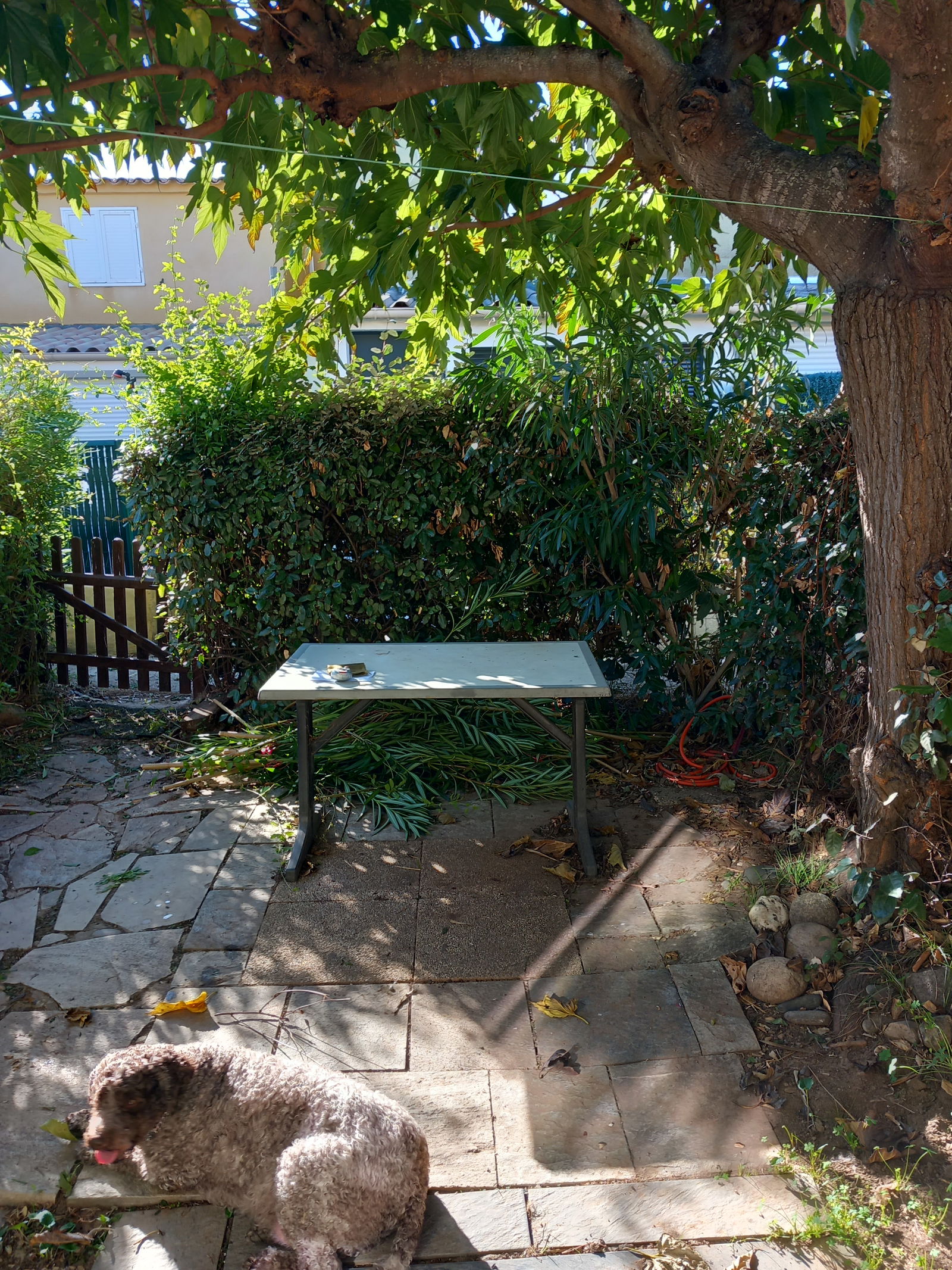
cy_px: 635
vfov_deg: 65.3
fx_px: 990
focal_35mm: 27
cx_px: 476
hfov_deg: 51.4
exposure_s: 1/50
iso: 20
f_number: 1.8
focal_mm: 4
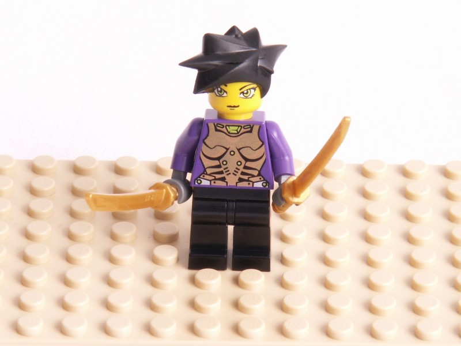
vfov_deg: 8.7
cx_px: 230
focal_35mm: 171
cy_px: 173
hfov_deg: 11.6
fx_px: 2277
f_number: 8
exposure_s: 1/1.25
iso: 50
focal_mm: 28.03
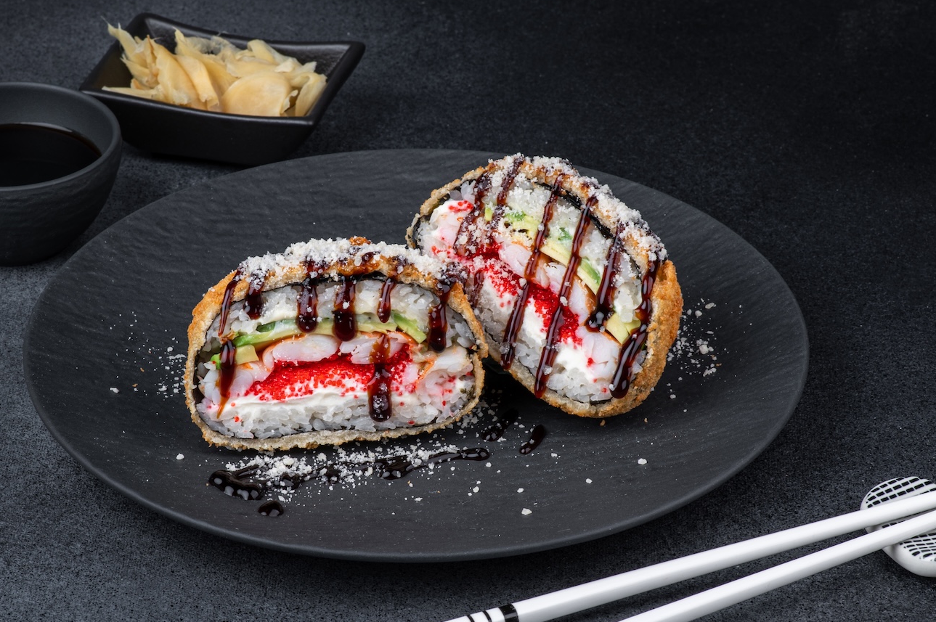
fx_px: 3870
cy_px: 360
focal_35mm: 149
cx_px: 417
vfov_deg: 9.2
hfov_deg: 13.8
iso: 125
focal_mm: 100
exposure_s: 1/200
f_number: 18
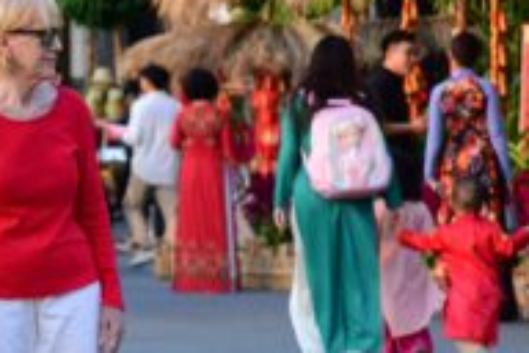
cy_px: 137
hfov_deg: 5.9
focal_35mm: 340
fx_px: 4996
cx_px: -496
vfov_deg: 4.0
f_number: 4
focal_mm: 85
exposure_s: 1/320
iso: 500
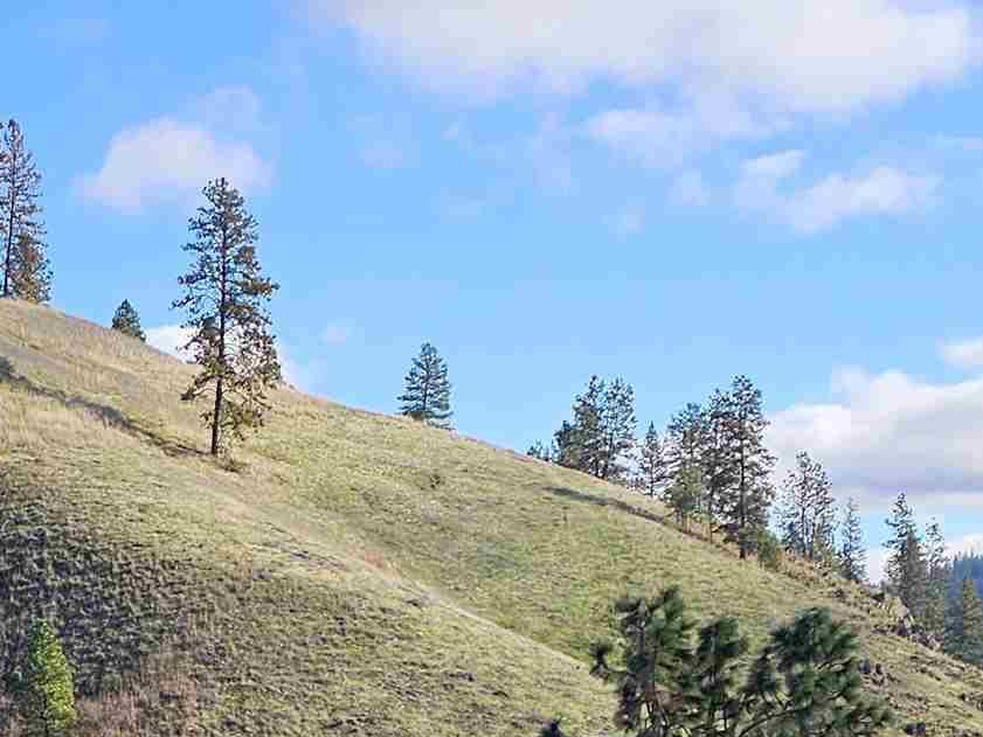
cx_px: 178
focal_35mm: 84
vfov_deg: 16.1
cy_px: 1103
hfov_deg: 22.9
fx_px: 2386
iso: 10
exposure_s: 1/467
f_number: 1.7
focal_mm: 6.3
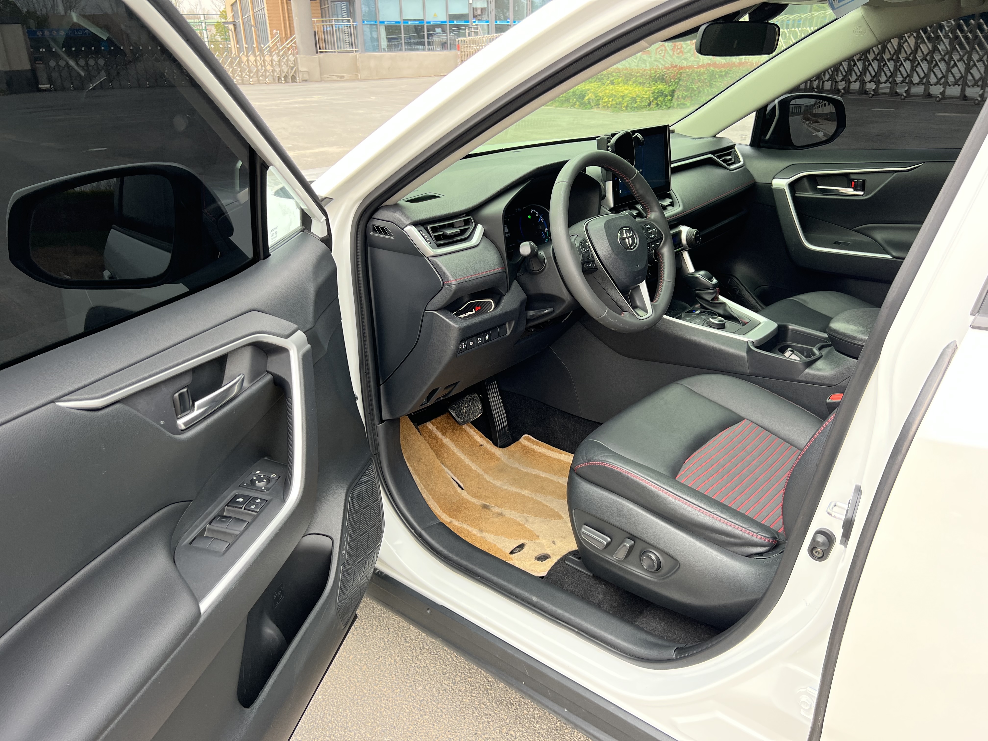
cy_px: 370
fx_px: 742
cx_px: 494
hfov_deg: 67.3
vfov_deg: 53.1
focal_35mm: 26
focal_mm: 5.7
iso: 64
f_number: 1.5
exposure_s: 1/146
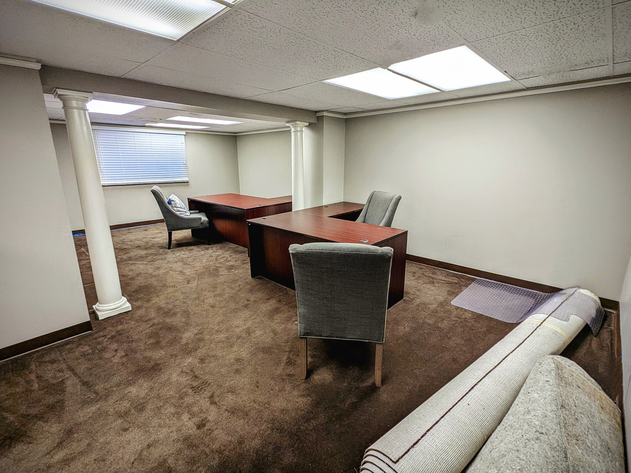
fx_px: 292
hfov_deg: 94.5
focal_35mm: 16
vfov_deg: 78.1
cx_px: 316
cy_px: 236
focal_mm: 2.35
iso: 41
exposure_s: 1/60
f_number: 2.2
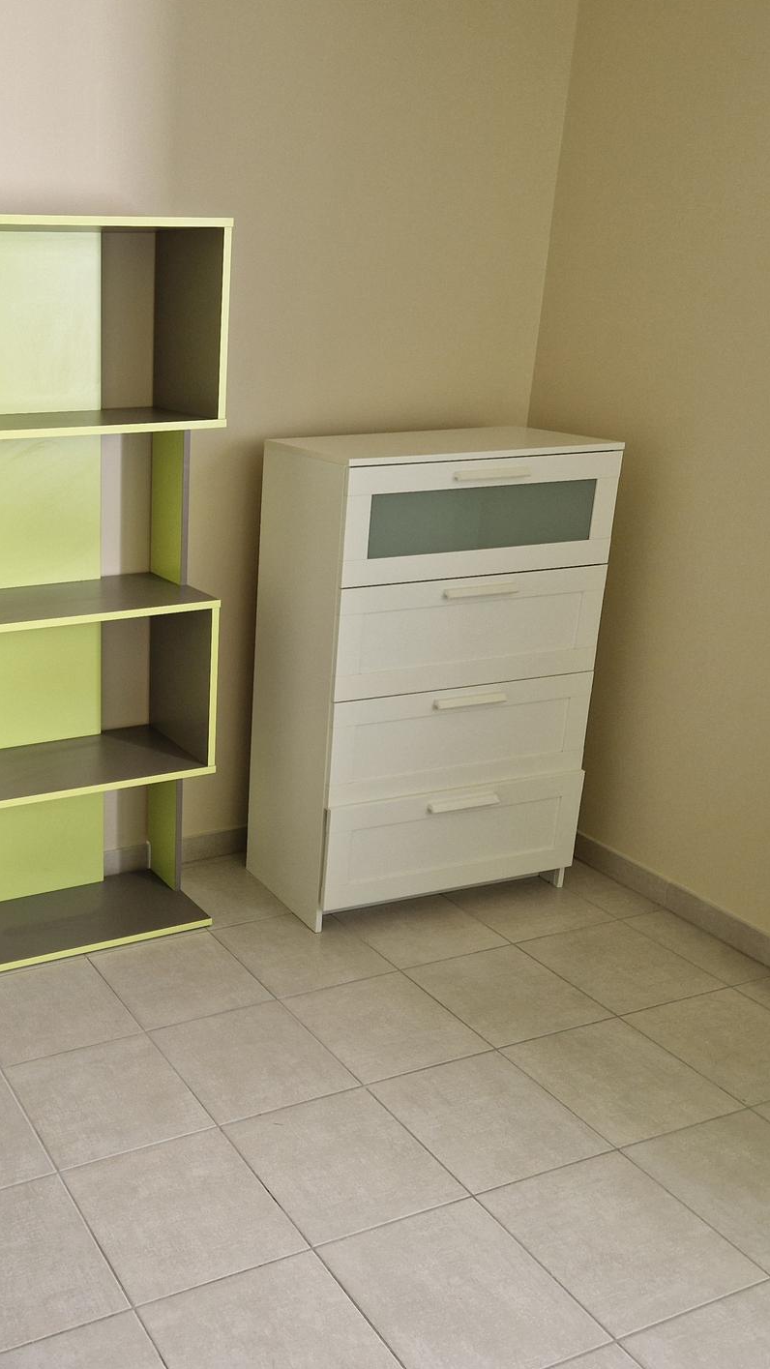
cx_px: 60
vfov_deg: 58.0
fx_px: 1234
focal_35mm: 34
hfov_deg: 32.7
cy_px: 674
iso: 160
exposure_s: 1/100
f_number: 1.8
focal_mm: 5.4
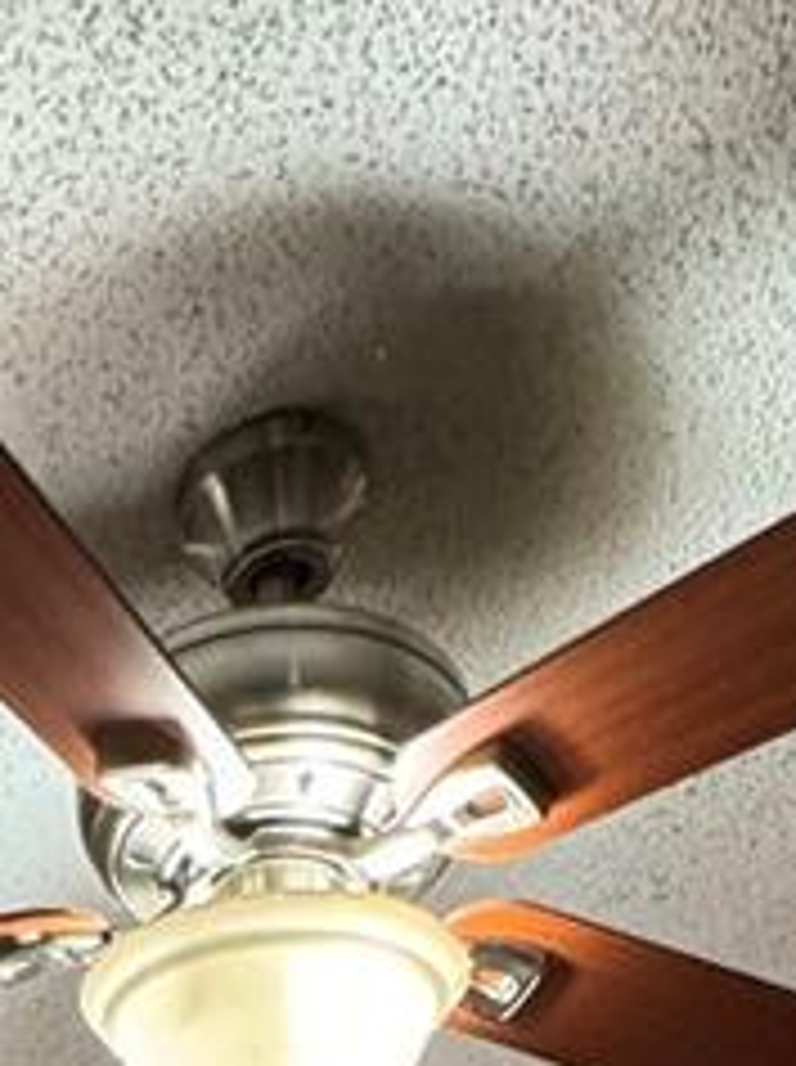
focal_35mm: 71
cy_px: 2375
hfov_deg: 20.3
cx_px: 81
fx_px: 2183
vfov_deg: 16.5
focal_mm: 2.22
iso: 320
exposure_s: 1/60
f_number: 2.2
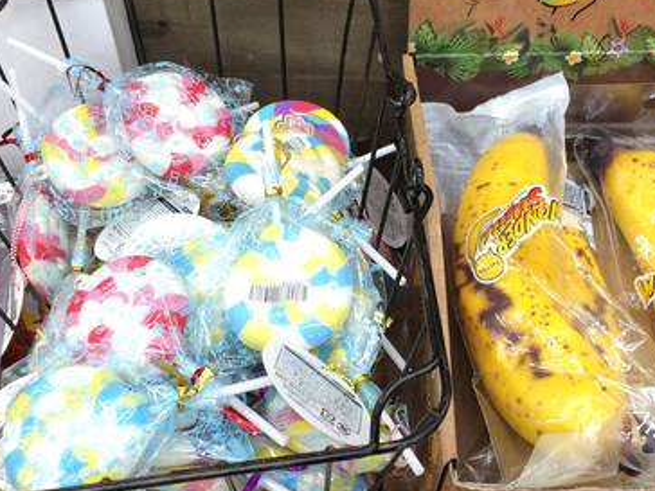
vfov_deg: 28.6
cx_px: 419
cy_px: 236
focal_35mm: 51
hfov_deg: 37.2
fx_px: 965
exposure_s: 1/50
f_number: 2.2
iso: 40
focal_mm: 4.15
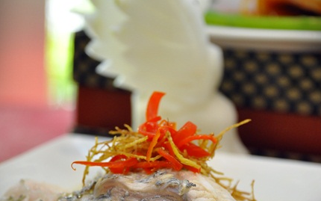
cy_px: 146
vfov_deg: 9.8
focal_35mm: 134
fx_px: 1173
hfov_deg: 15.6
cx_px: 160
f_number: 5
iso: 800
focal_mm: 58
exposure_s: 1/80
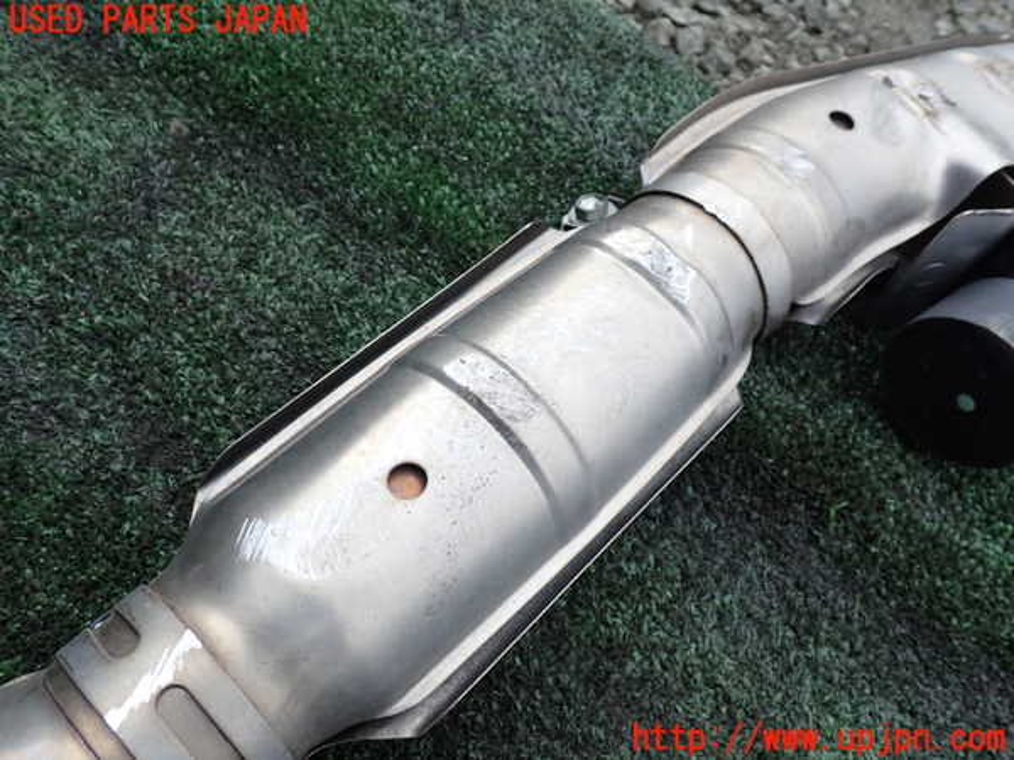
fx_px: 879
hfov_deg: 60.0
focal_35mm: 30
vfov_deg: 46.8
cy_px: 380
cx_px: 507
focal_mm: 5.4
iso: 100
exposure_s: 1/250
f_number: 3.2
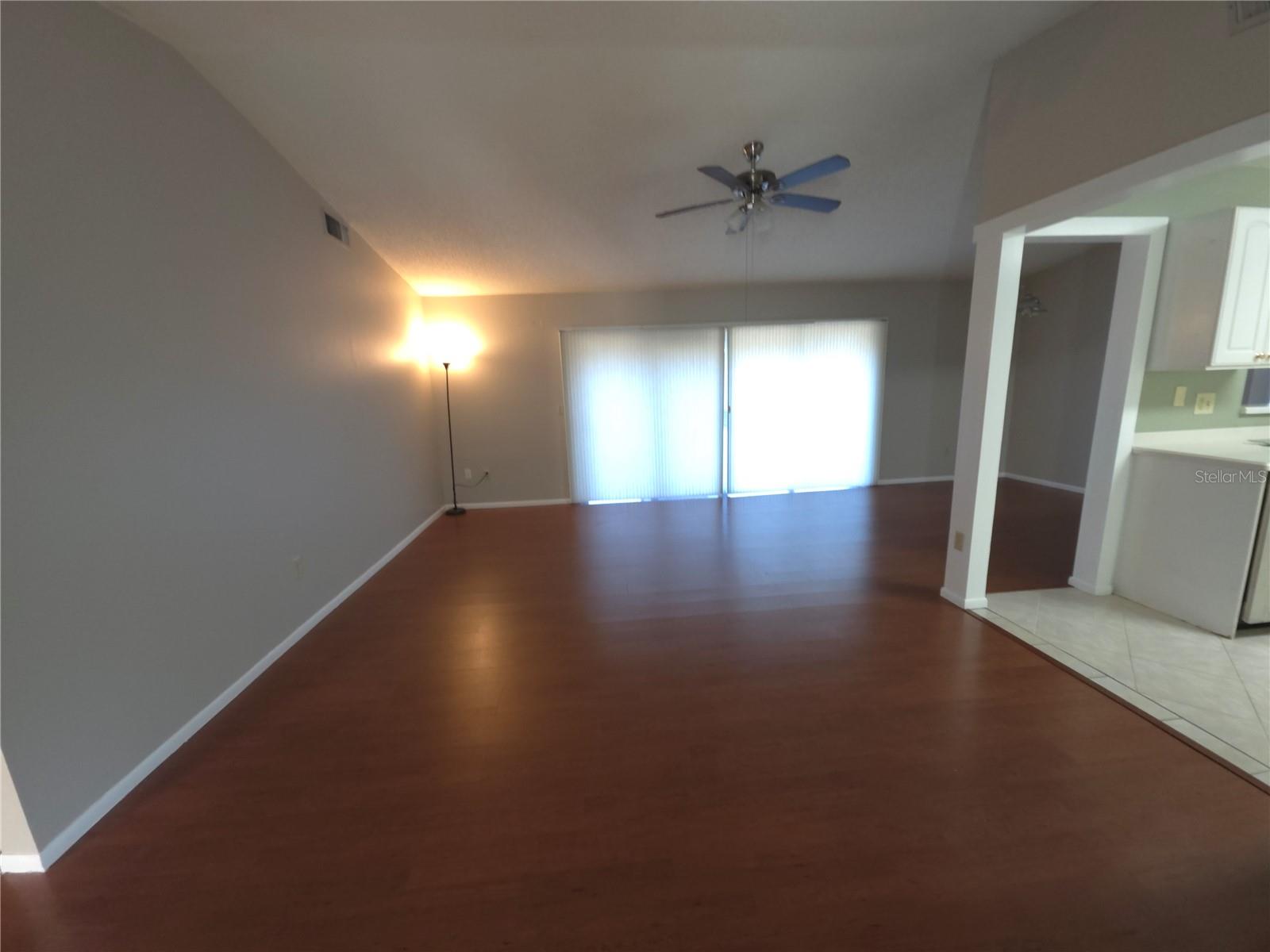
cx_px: 635
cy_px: 476
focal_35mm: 13
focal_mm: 2.2
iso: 250
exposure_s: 1/30
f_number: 1.9
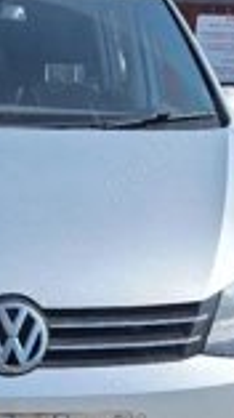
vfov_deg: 31.4
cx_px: 35
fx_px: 708
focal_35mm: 64
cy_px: 373
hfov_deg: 18.5
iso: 40
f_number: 1.8
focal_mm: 5.54
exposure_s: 1/5000
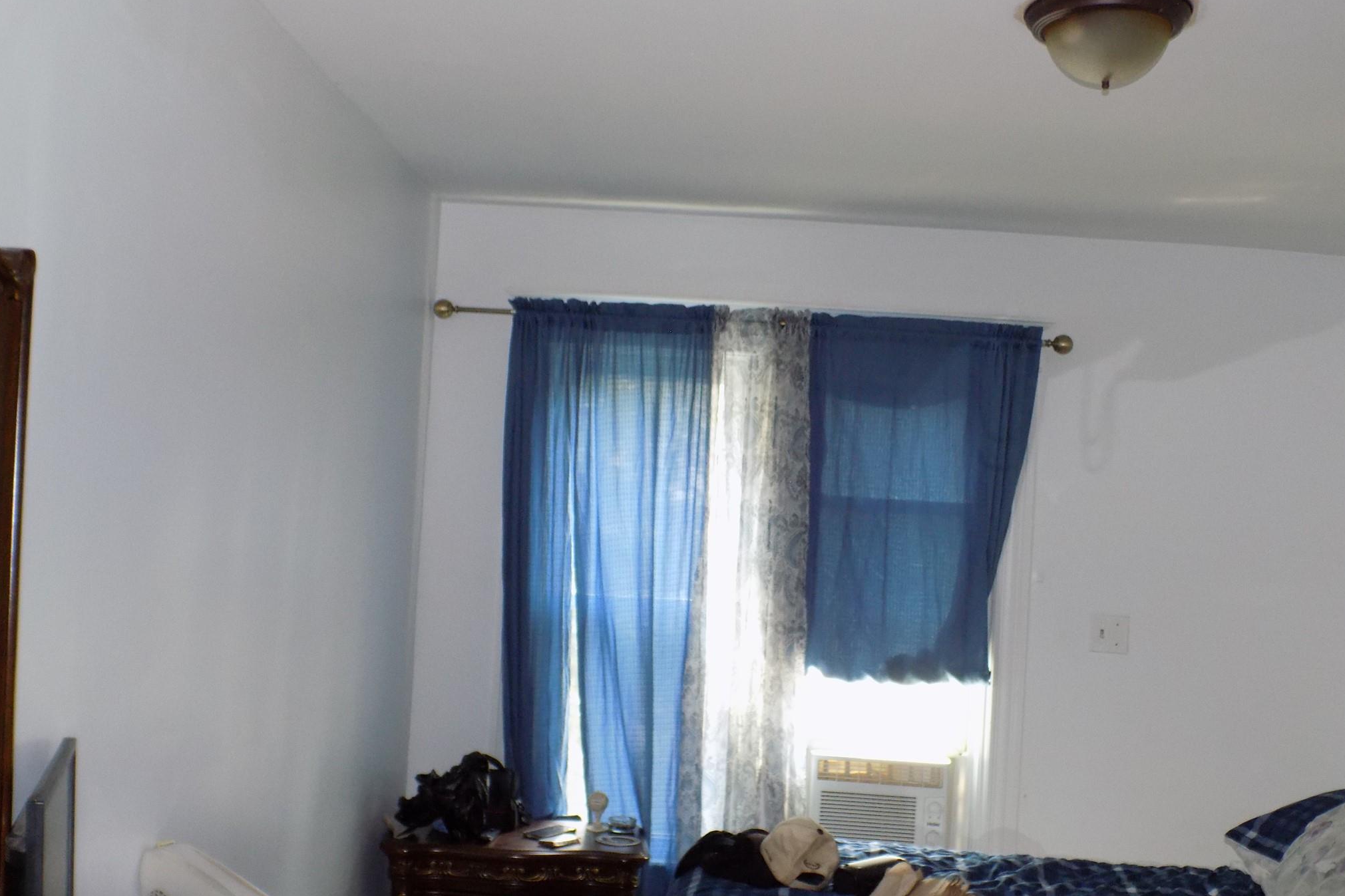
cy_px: 503
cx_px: 673
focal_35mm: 39
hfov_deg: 49.6
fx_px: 1457
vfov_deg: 34.2
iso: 280
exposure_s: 1/30
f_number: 3.5
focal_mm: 6.6
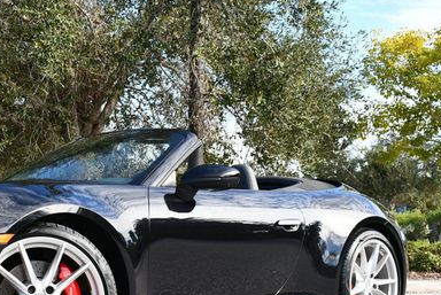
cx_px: 78
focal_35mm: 60
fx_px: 736
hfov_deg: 32.3
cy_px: 185
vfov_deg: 22.6
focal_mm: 18
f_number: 5.6
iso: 200
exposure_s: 1/250
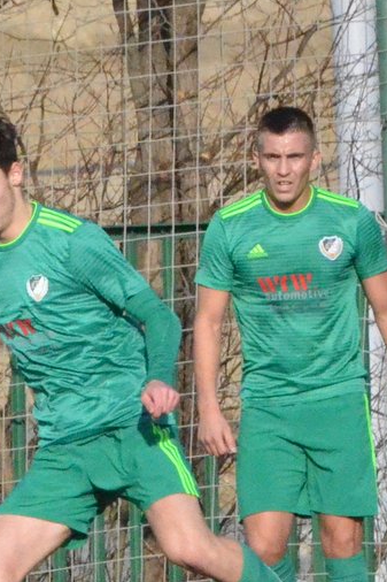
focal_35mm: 1068
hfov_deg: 1.3
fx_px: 17232
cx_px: -15
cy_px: 456
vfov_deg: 1.9
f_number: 13
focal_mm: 300
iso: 6400
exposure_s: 1/8000
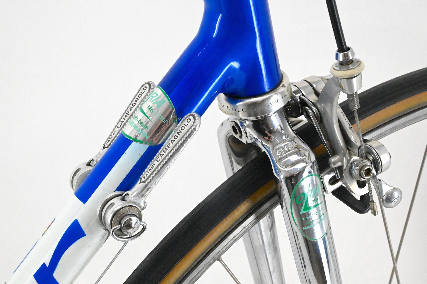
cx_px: 214
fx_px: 830
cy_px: 142
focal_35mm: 70
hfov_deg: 28.9
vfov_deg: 19.4
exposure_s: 1/640
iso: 28800
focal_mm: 70
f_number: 20
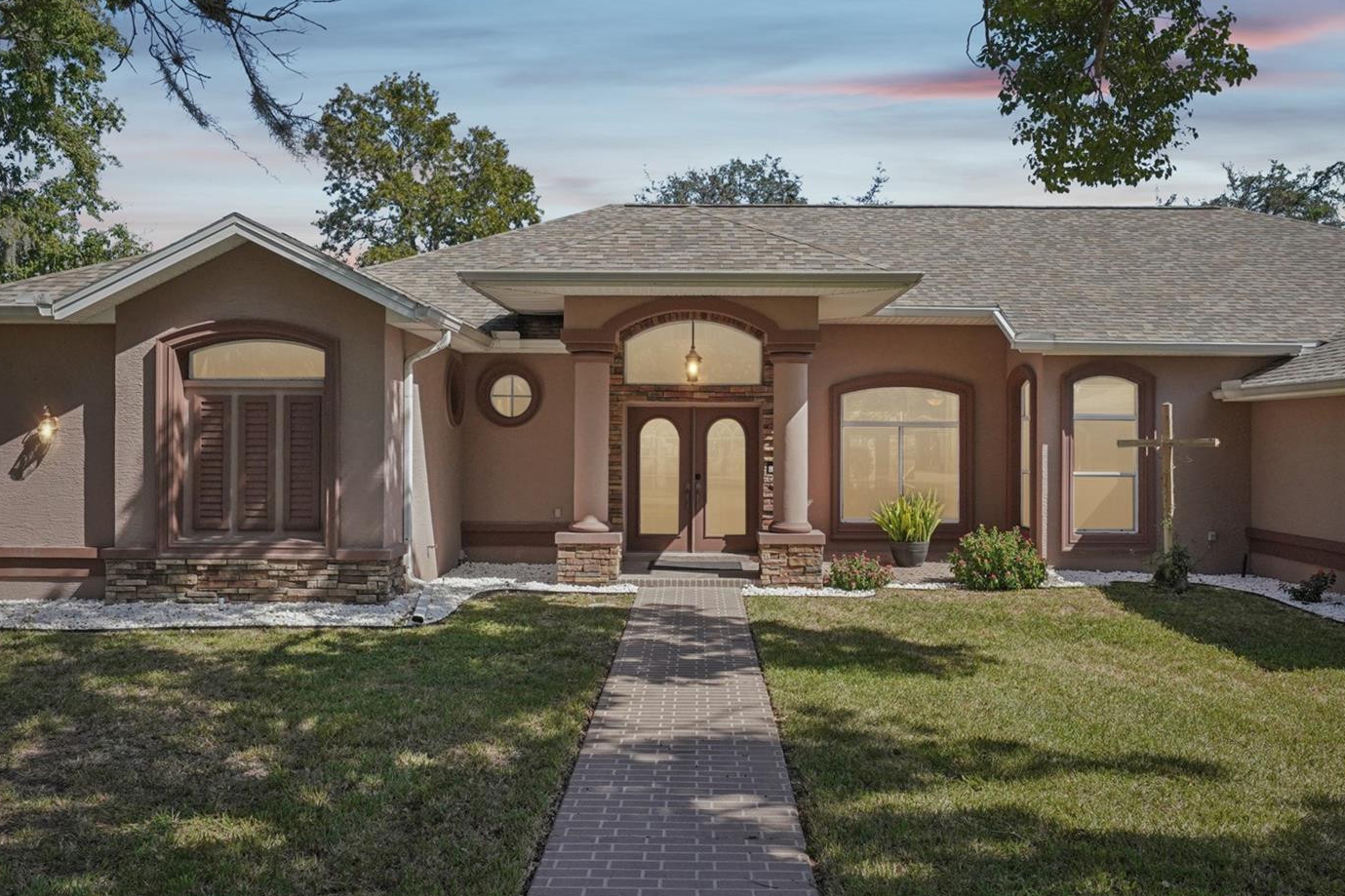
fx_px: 1083
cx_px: 720
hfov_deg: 63.6
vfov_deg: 44.9
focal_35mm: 29
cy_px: 431
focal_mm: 17
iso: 800
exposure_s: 1/1250
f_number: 8
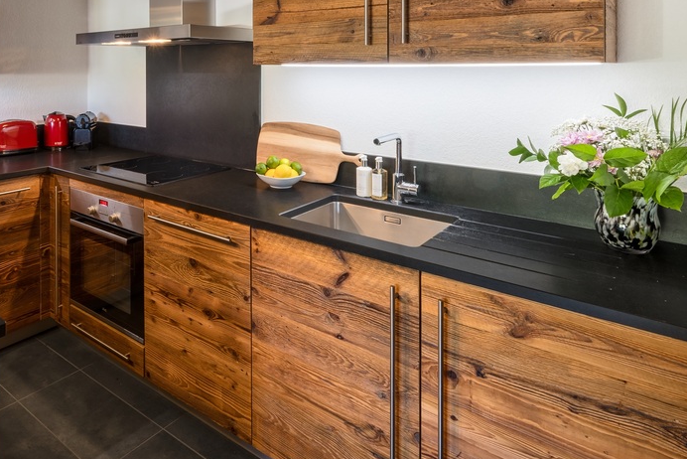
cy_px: 69
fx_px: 513
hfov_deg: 66.0
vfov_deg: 44.9
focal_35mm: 27
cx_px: 235
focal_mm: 15.5
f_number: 16
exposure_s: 4
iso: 125
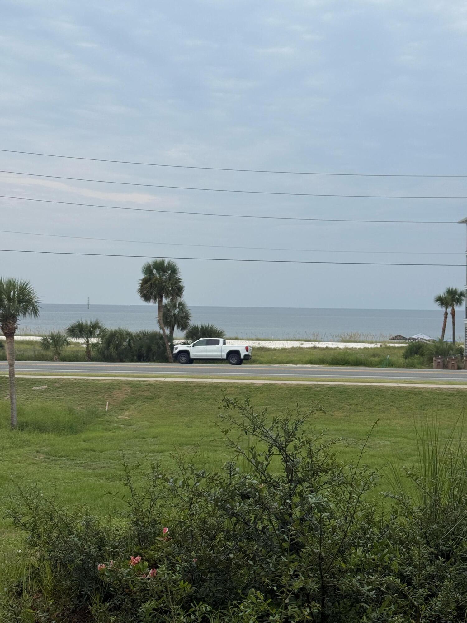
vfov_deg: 39.7
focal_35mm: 48
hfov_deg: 30.3
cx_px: 234
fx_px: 863
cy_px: 312
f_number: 1.78
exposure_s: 1/7143
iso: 64
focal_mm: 6.76
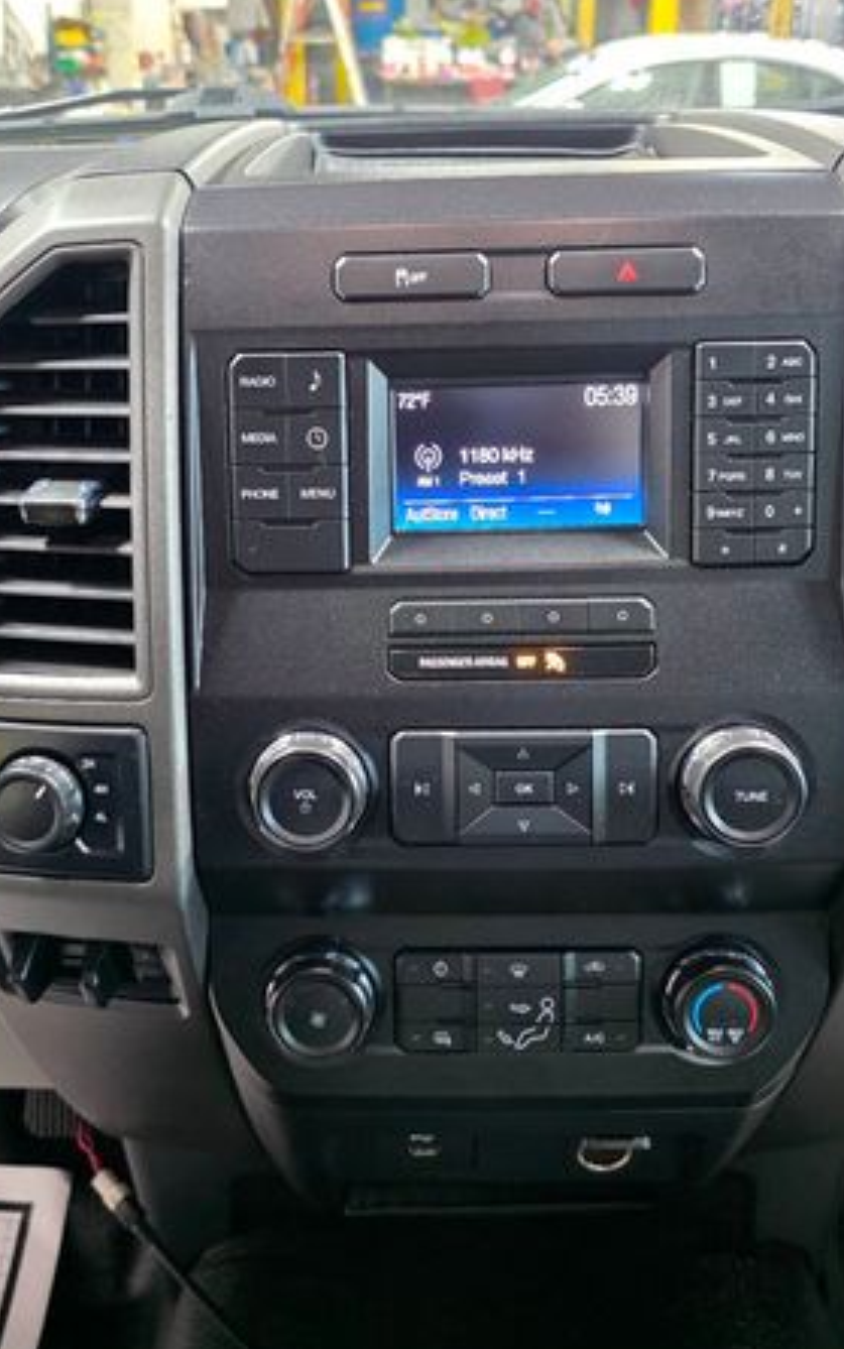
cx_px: 393
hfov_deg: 36.3
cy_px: 668
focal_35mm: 35
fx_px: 1287
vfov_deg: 55.3
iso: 1600
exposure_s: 1/60
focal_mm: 6.3
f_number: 1.7
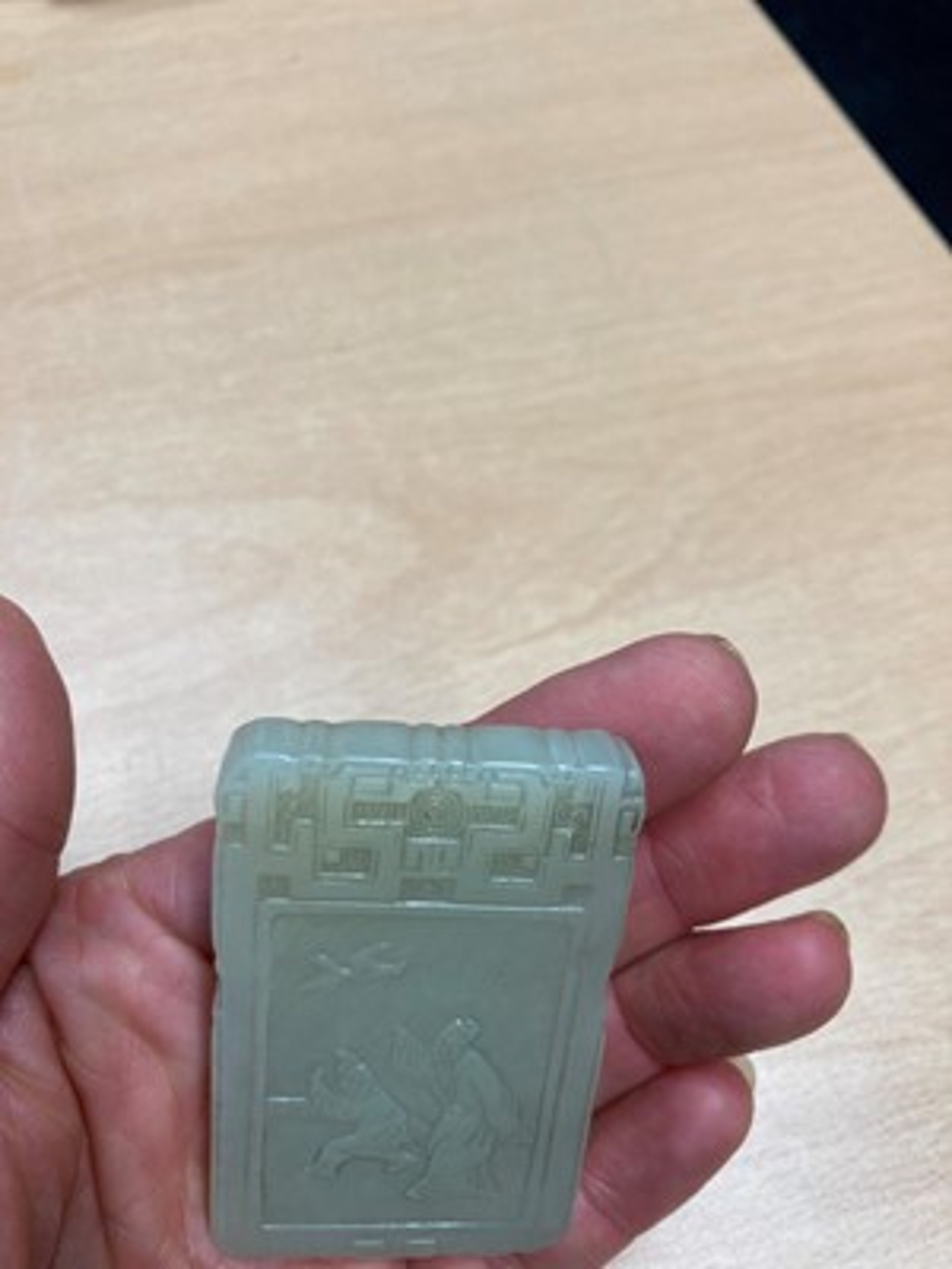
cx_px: 476
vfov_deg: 63.4
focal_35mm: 28
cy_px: 634
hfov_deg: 49.7
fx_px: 1027
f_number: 1.8
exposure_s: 1/100
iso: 64
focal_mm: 3.99
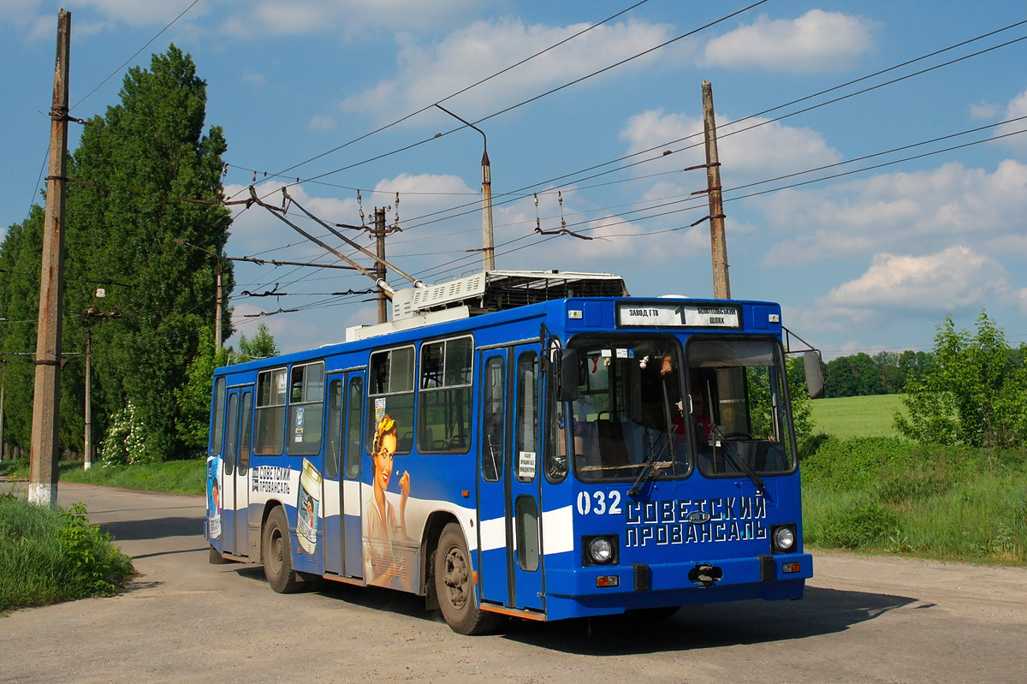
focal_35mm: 36
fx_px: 1027
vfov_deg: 36.8
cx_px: 514
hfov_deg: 53.2
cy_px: 342
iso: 250
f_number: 8
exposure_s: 1/1250
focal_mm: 24
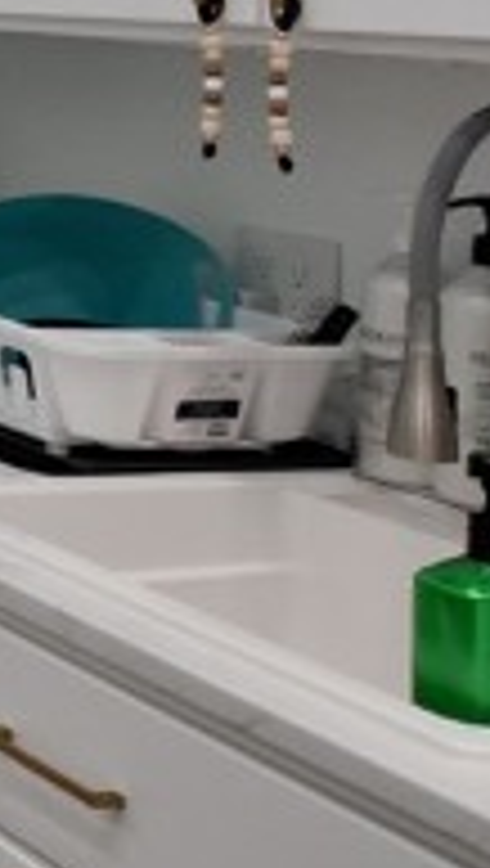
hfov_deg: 10.0
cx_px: -1124
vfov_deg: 26.4
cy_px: -45
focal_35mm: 75
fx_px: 1727
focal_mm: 1.74
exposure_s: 1/40
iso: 64
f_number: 2.2
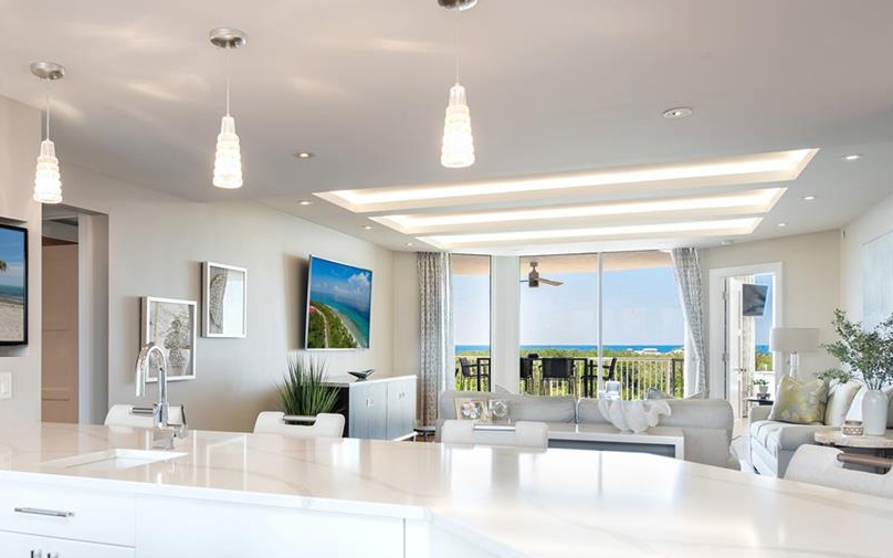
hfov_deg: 60.7
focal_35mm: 31
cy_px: 345
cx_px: 356
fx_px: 754
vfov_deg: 40.3
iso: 100
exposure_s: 1/2.5
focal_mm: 24
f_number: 9
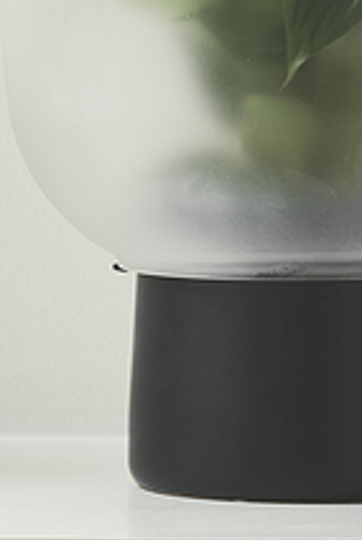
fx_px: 5217
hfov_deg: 4.0
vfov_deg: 5.9
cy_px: -236
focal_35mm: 347
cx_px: 84
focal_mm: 85
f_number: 5.6
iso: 100
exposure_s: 1/4
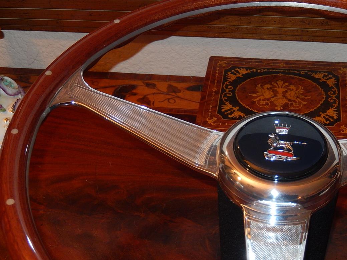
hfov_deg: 29.0
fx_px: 672
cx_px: 174
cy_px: 130
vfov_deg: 21.9
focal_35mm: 67
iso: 400
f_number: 4.8
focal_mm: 12
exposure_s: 1/30
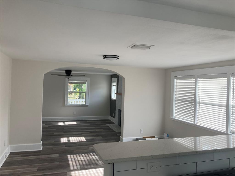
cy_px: 88
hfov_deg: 63.4
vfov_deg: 49.7
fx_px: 190
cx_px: 118
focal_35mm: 28
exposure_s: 1/121
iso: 32
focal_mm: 3.99
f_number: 1.8
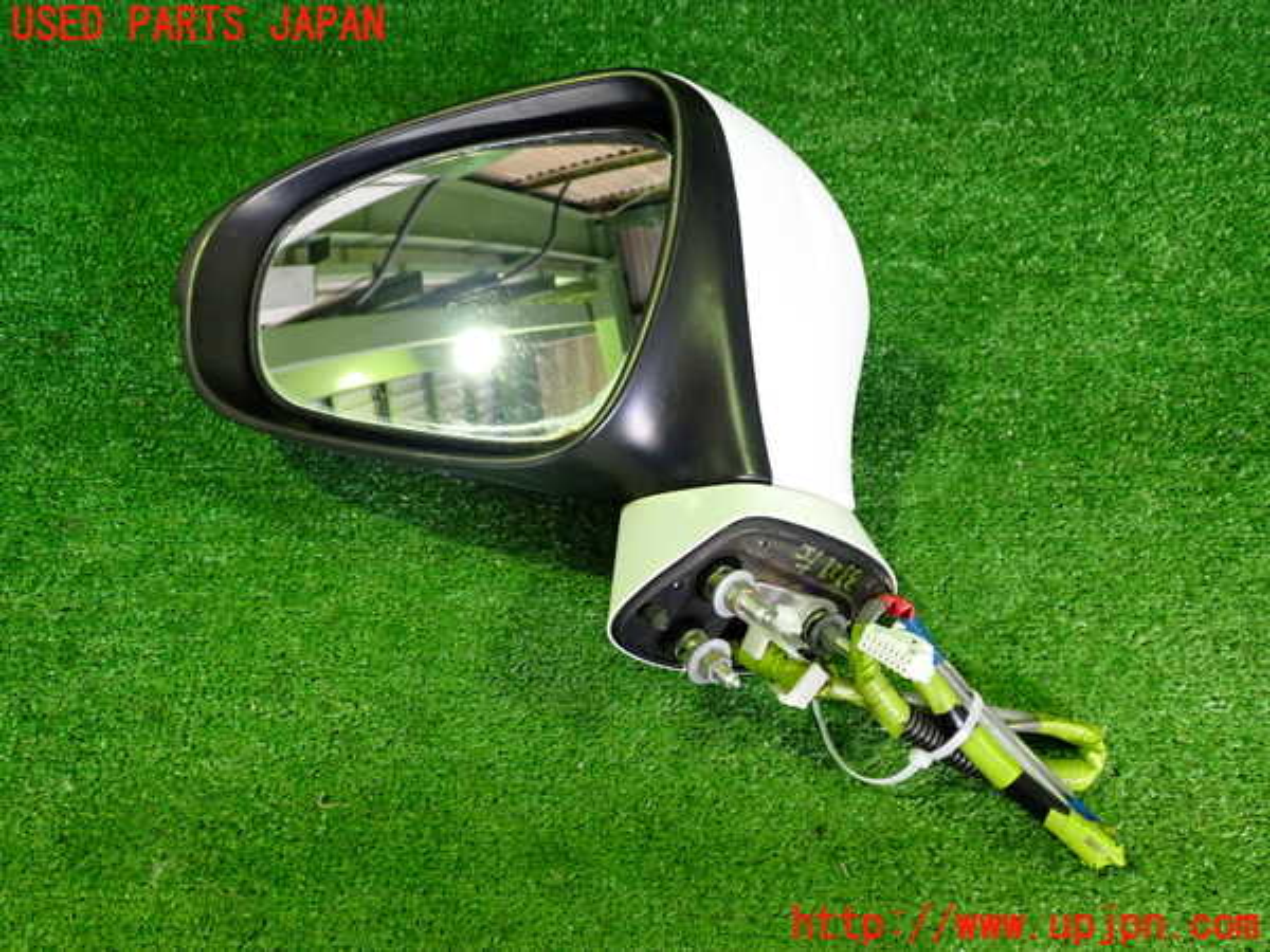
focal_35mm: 30
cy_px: 476
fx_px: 1101
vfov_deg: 46.8
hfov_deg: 60.0
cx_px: 635
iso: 500
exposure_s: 1/30
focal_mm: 5.4
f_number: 2.3
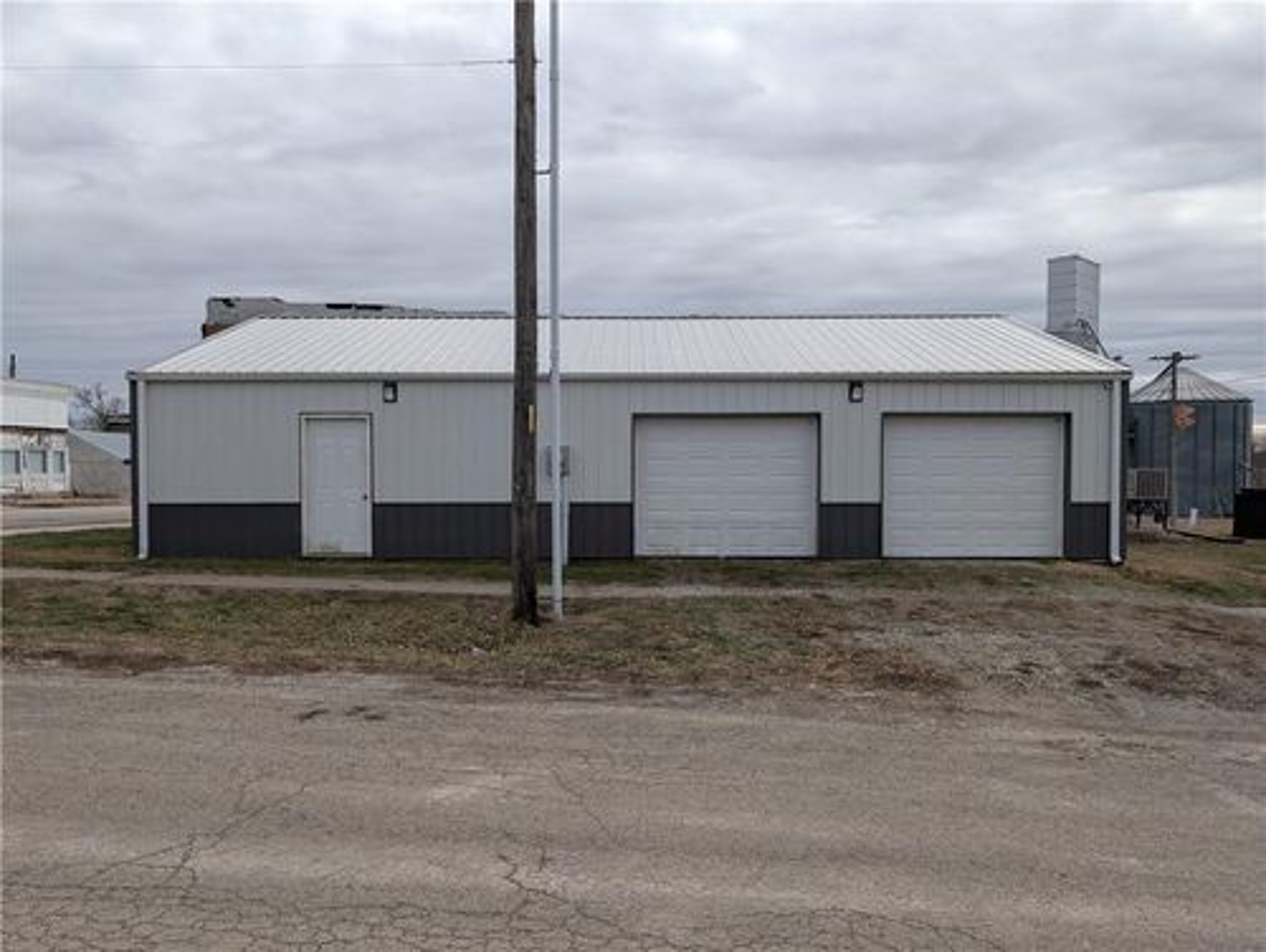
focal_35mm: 24
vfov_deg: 56.9
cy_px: 476
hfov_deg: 71.5
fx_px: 879
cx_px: 633
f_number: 1.68
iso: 21
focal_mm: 6.9
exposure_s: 1/786
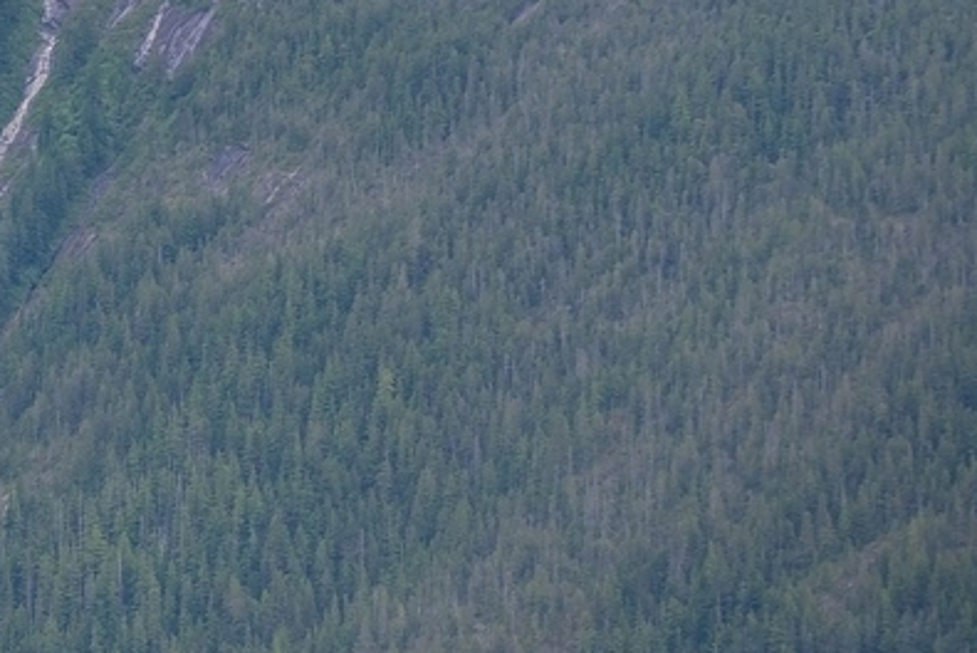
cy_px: 54
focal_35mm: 298
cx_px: -275
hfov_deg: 6.8
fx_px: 8093
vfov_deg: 4.6
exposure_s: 1/200
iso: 110
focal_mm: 92
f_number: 4.5
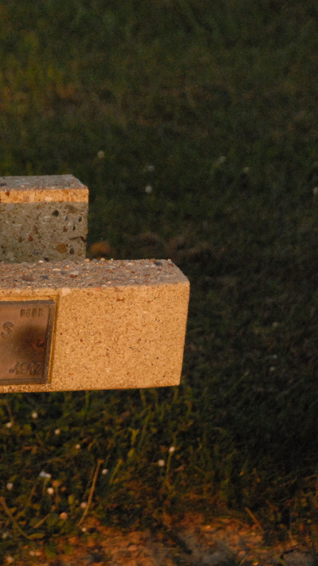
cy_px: 282
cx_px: 15
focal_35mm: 177
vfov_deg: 12.2
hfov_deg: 6.8
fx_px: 2651
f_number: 7.1
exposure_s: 1/1600
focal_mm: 75
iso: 1600
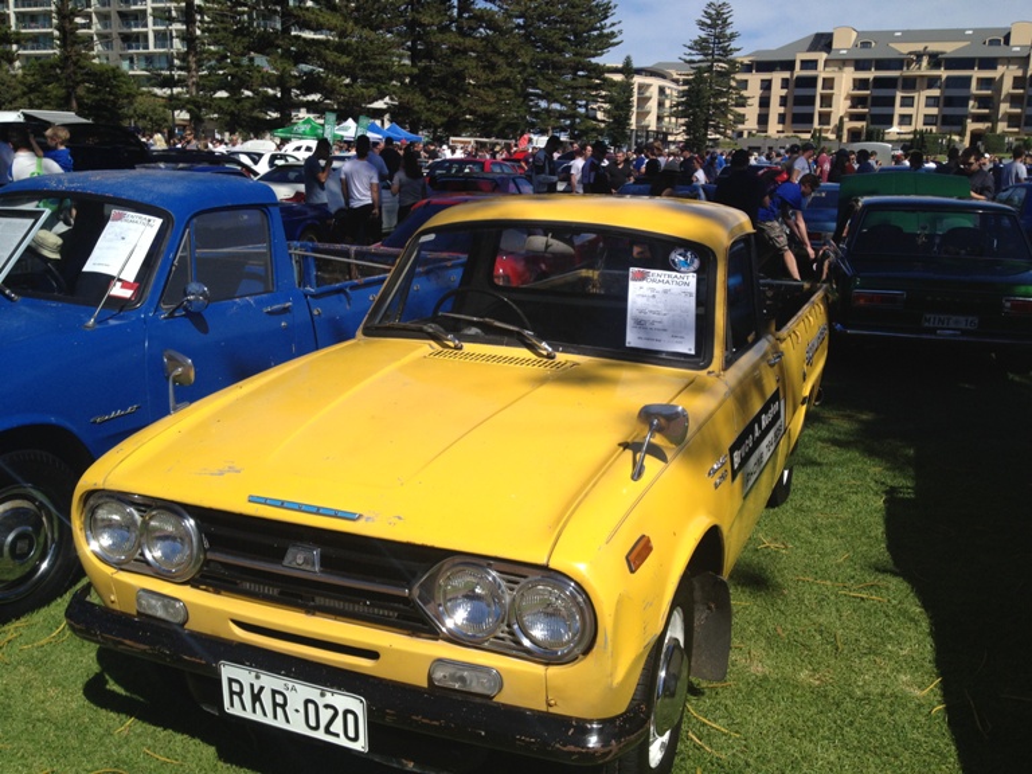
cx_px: 516
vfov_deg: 40.7
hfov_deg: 52.6
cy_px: 387
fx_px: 1043
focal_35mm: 35
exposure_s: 1/2907
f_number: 2.4
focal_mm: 4.28
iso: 50
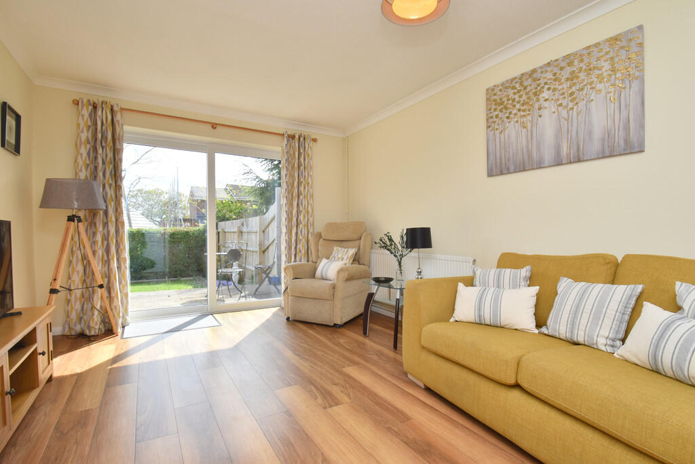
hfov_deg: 95.0
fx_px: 319
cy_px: 232
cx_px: 348
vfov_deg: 72.1
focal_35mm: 16
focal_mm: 11
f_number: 9
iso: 250
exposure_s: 1/200
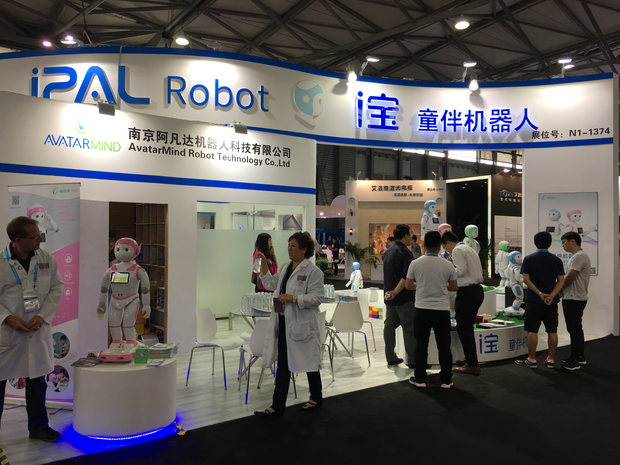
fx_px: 519
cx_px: 310
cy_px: 232
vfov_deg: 48.2
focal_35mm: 29
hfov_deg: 61.7
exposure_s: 1/100
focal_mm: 4.15
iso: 40
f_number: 2.2
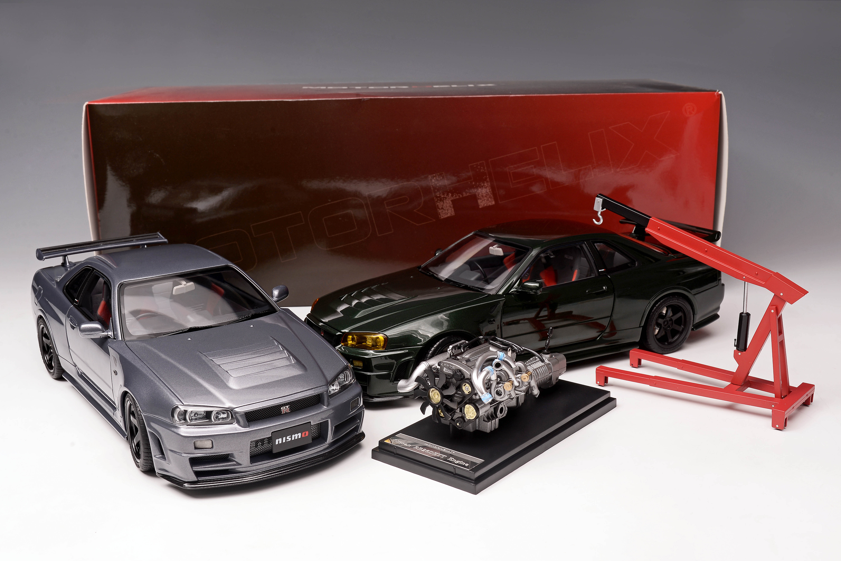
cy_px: 280
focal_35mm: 35
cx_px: 420
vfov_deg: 37.9
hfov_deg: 54.4
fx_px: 818
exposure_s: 10
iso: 100
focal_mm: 35
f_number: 16
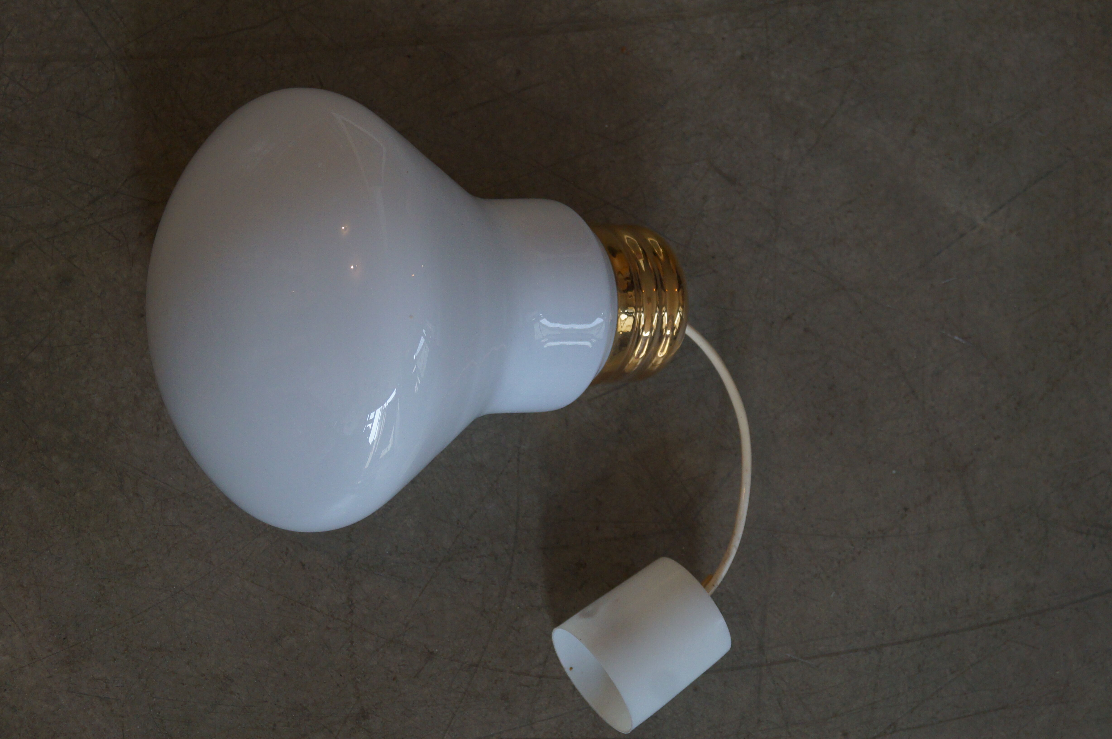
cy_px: 370
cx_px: 556
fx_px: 2067
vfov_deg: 20.3
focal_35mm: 67
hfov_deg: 30.1
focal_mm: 45
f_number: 5.6
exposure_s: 1/80
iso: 800
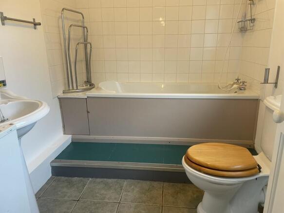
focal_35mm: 26
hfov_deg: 67.3
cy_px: 106
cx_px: 142
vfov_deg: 53.0
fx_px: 213
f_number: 1.6
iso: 80
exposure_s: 1/50
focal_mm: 4.2
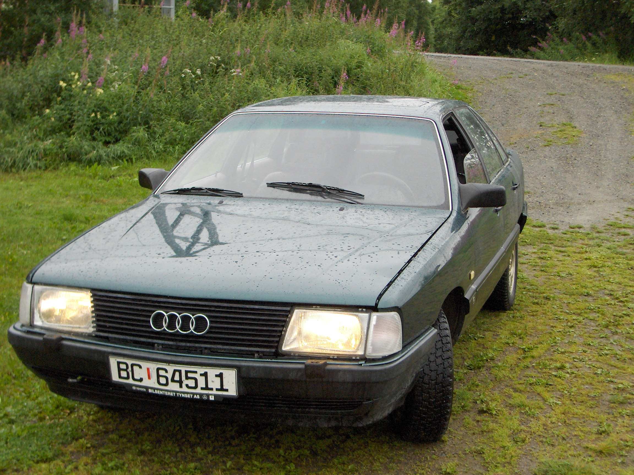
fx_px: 1136
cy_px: 238
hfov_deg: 31.2
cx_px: 317
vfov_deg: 23.7
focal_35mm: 62
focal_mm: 10.19
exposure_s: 1/162
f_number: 3.5
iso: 111
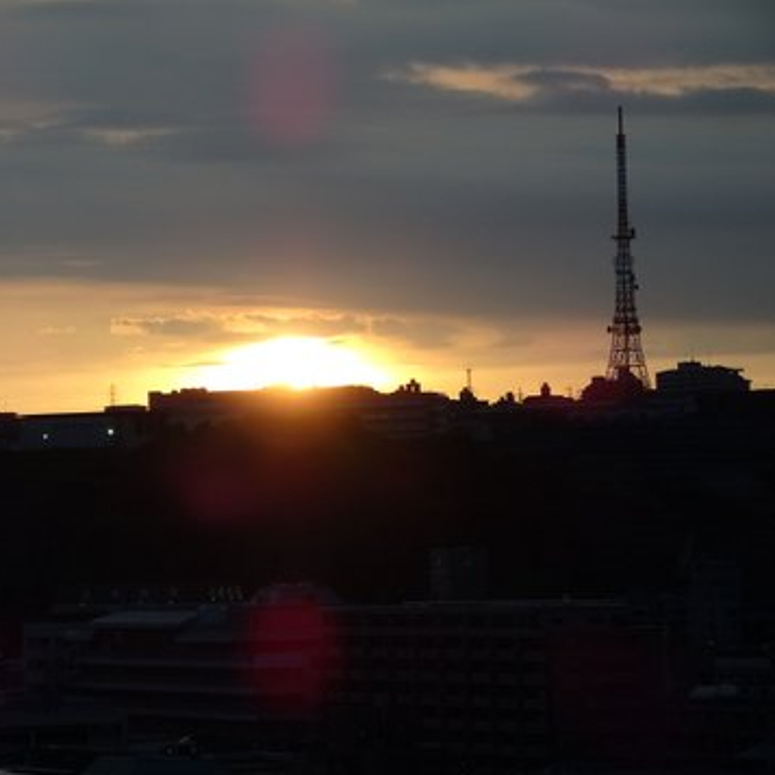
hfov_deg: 10.3
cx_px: 267
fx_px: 4306
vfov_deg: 10.3
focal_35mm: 170
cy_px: 386
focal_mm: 24.36
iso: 125
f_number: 5.6
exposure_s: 1/160
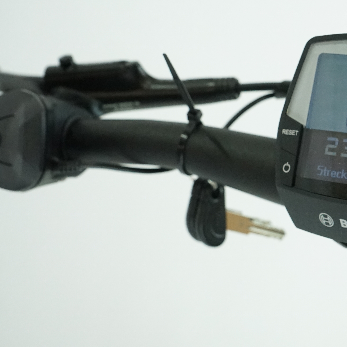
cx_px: 351
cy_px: 177
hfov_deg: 20.0
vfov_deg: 20.6
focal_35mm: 84
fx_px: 953
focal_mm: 43
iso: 3200
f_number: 8
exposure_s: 1/200
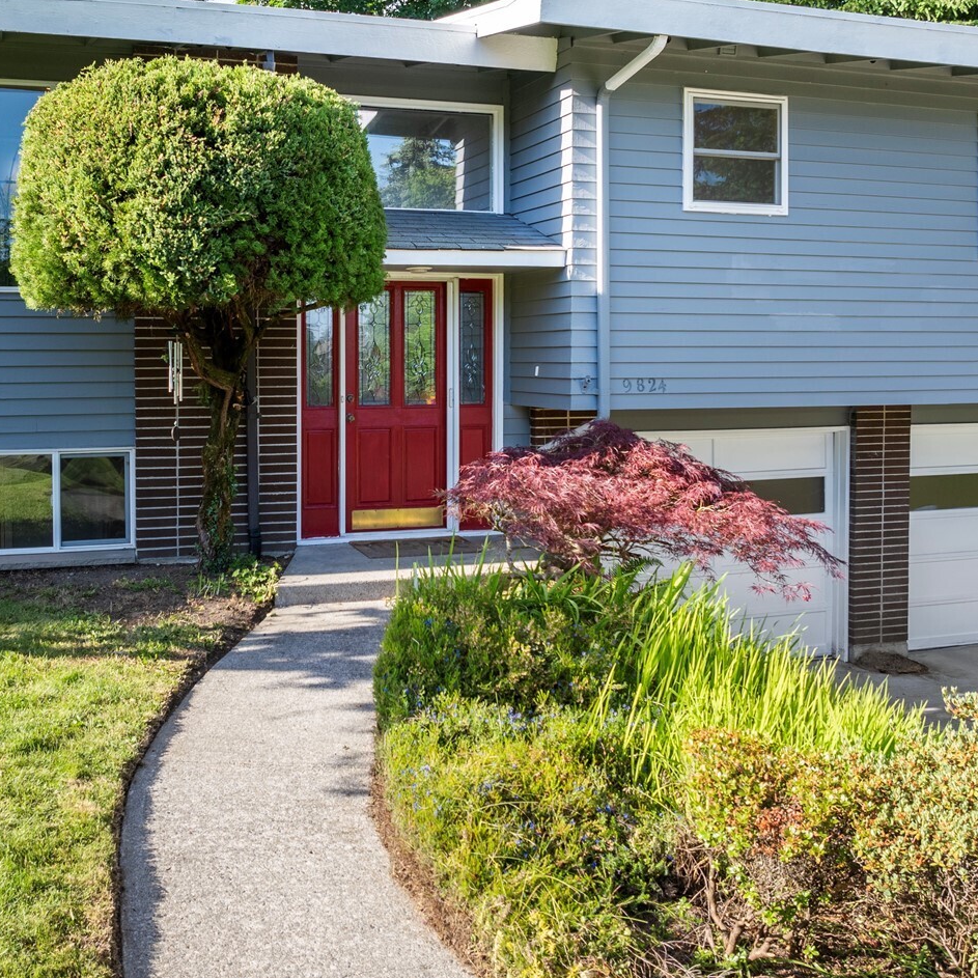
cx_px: 388
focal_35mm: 36
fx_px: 1151
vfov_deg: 46.0
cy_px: 470
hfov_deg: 45.8
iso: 130
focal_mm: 12.29
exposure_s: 1/240
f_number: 2.8
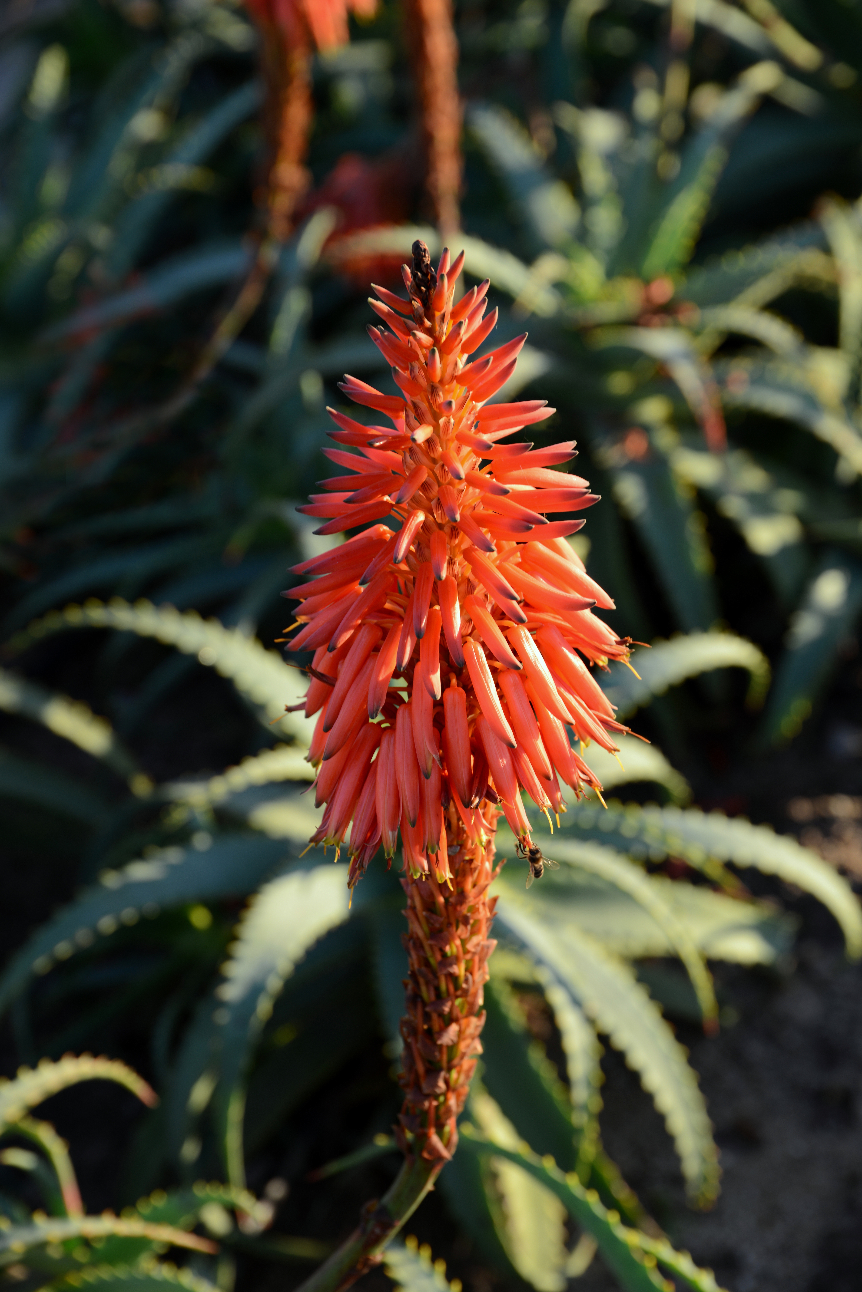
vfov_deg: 19.5
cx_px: 431
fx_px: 3768
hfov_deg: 13.1
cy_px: 646
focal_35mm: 105
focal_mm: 105
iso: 100
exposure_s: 1/60
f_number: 6.3
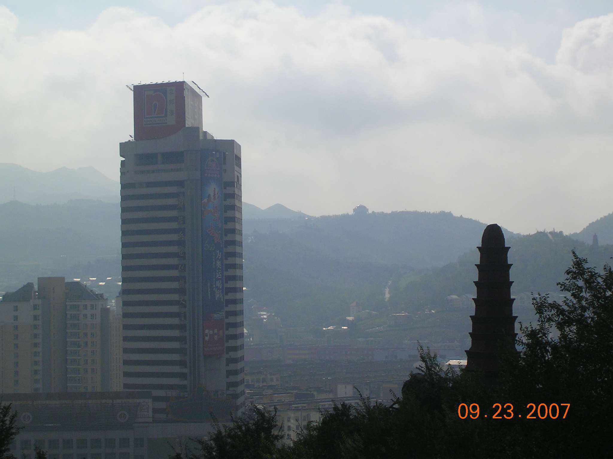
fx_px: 2036
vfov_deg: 12.9
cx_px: 306
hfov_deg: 17.1
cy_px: 230
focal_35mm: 115
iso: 50
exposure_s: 1/1500
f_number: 4.9
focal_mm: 17.4
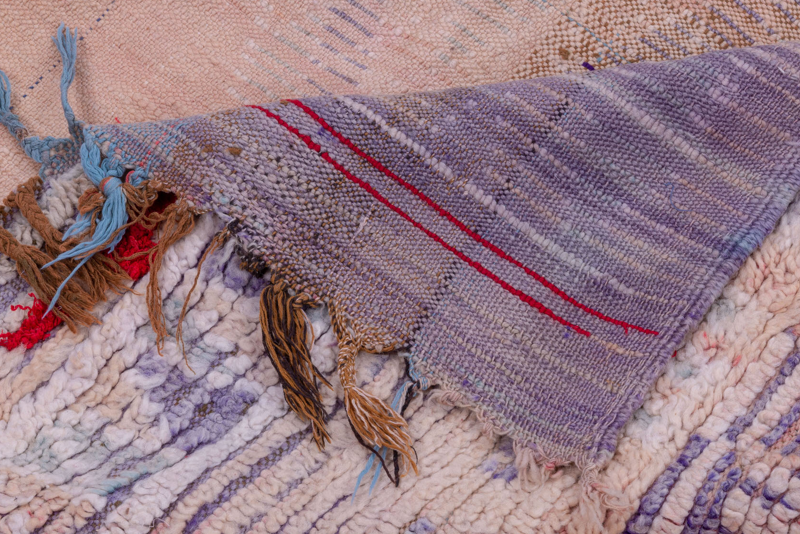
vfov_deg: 14.2
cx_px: 514
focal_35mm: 96
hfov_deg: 21.2
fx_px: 2134
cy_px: 338
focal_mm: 62
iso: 160
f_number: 16
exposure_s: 1/160
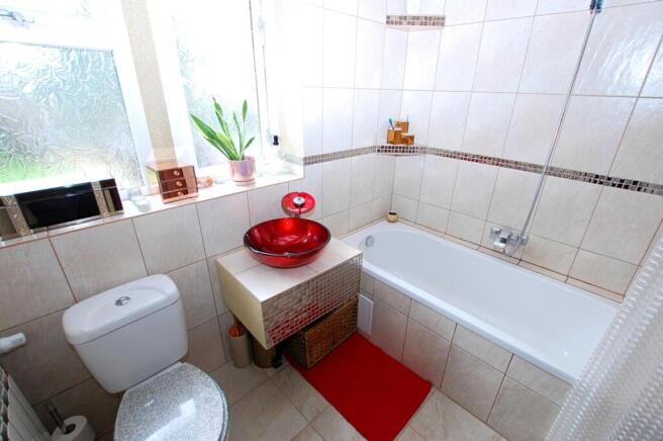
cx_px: 332
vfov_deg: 77.2
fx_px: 276
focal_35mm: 15
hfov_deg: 100.4
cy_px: 220
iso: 800
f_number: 4.5
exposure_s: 1/80
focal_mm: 10
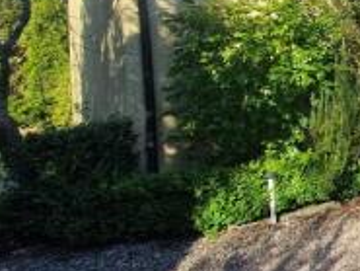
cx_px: 565
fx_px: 427
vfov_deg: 33.2
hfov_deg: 27.3
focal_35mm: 41
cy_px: 22
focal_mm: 2.2
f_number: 2.2
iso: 50
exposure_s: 1/1152
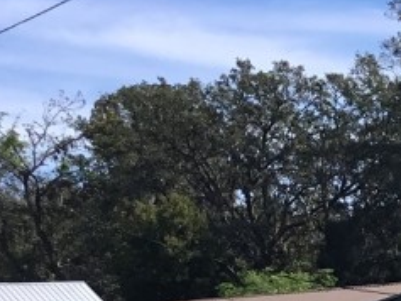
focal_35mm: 134
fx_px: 1553
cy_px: 523
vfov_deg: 10.5
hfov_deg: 13.5
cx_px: 670
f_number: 2.4
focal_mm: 3.3
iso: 25
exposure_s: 1/1006
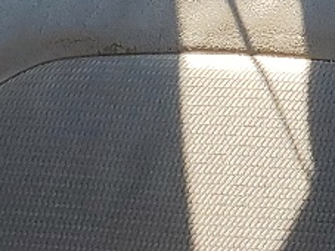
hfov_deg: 9.9
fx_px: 1770
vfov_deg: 7.7
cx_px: 723
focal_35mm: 183
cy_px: -267
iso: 50
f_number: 1.5
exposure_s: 1/323
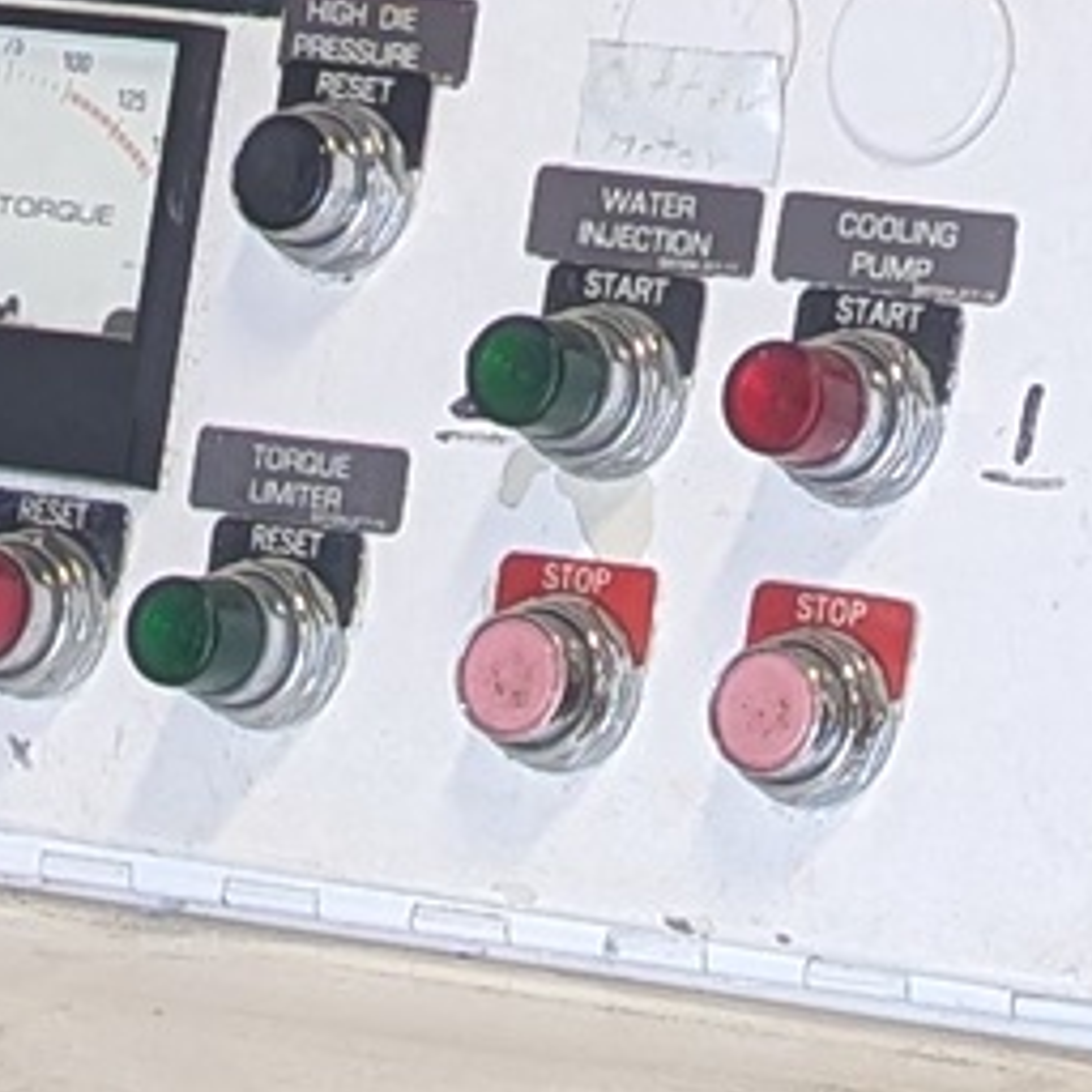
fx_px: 7566
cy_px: 725
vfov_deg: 8.3
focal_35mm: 212
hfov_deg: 8.2
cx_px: 994
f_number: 1.85
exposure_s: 1/40
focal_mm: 6.81
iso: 59
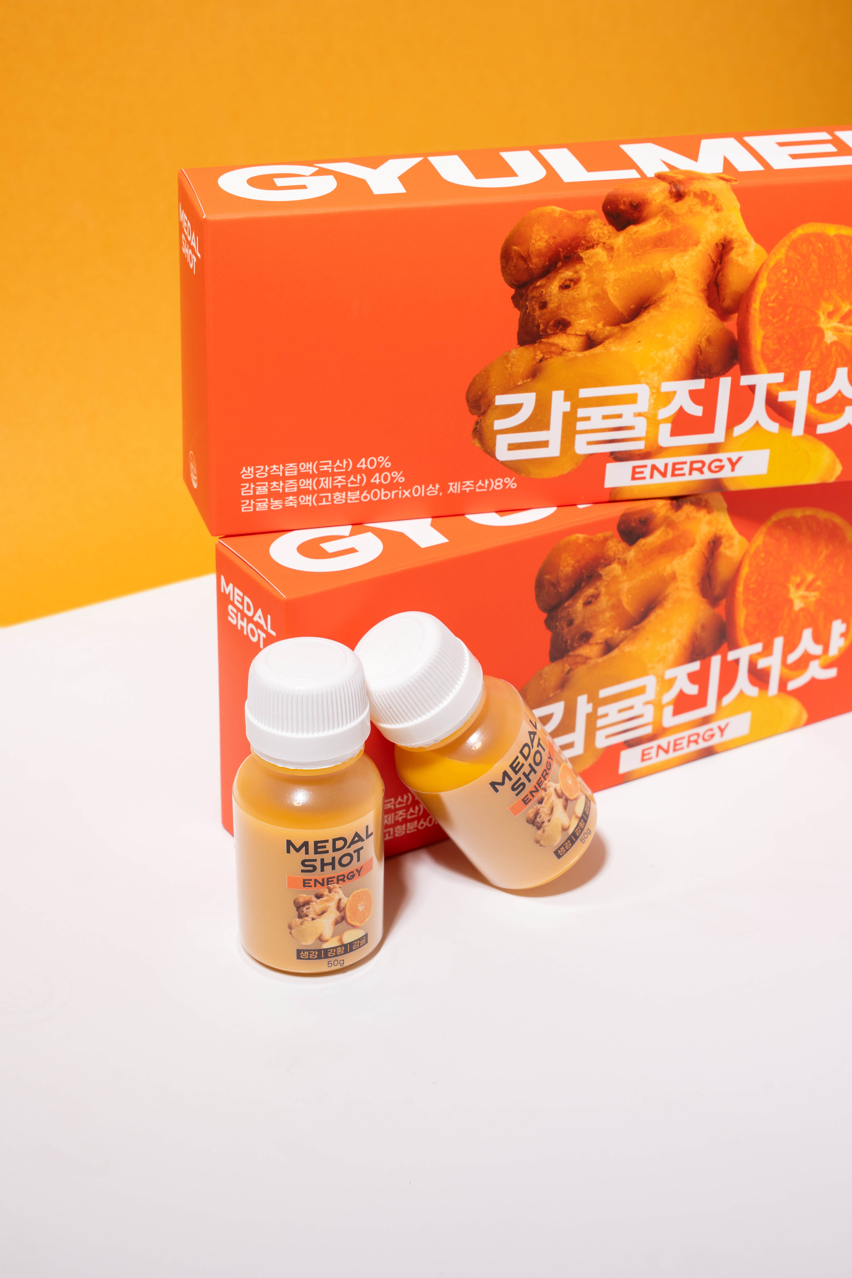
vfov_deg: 28.8
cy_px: 639
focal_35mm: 70
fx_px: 2485
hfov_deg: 19.5
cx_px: 426
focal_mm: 70
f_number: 11
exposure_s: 1/125
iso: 100
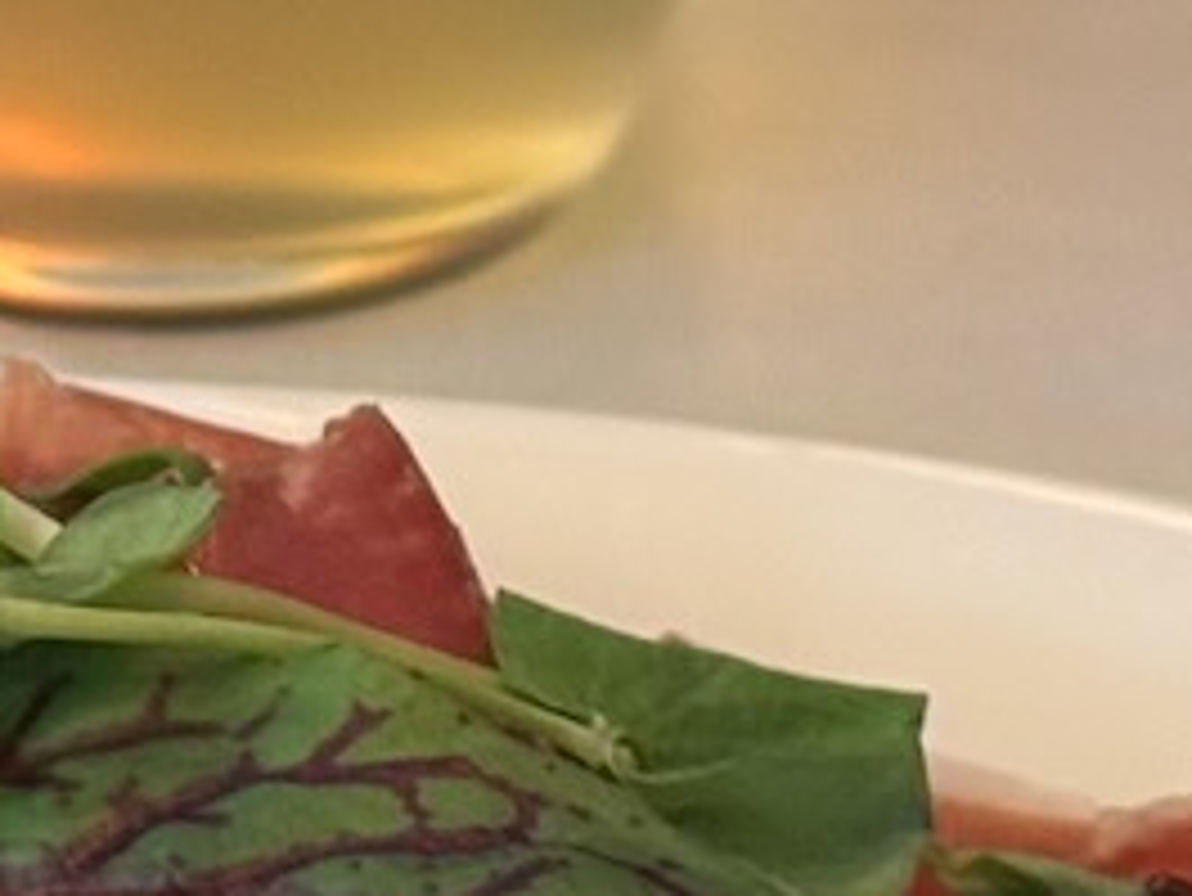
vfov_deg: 5.5
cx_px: 27
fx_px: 9371
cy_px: 371
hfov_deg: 7.3
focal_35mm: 272
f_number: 1.78
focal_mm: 6.76
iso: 500
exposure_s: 1/29
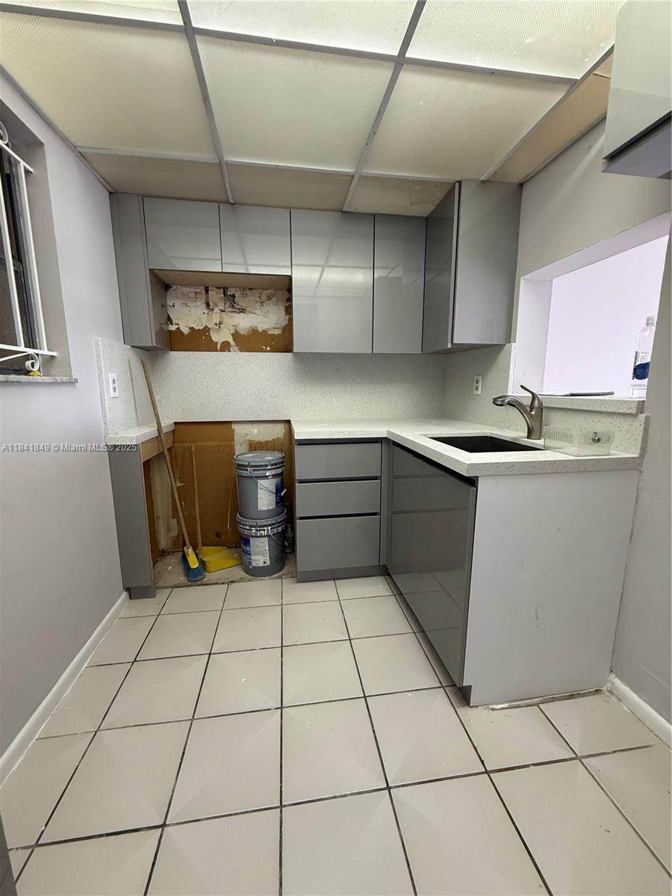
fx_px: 362
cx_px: 336
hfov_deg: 85.7
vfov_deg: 102.1
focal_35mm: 14
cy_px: 448
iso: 200
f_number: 2.2
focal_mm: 2.22
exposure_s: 1/60
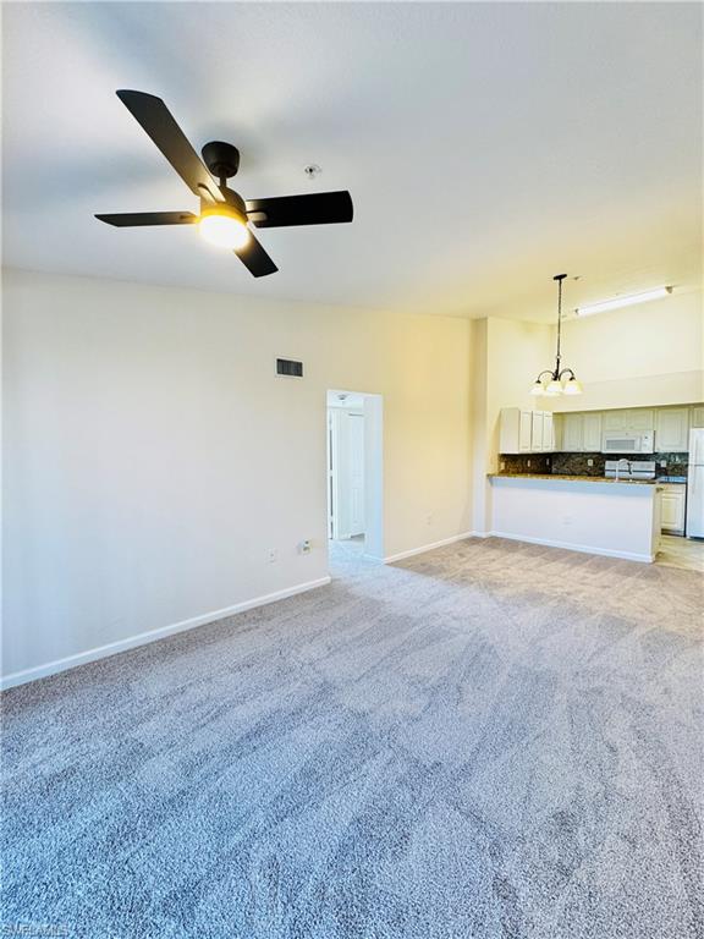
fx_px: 380
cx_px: 352
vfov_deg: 102.1
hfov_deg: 85.7
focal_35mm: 14
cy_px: 470
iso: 200
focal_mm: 2.22
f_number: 2.2
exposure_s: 1/63
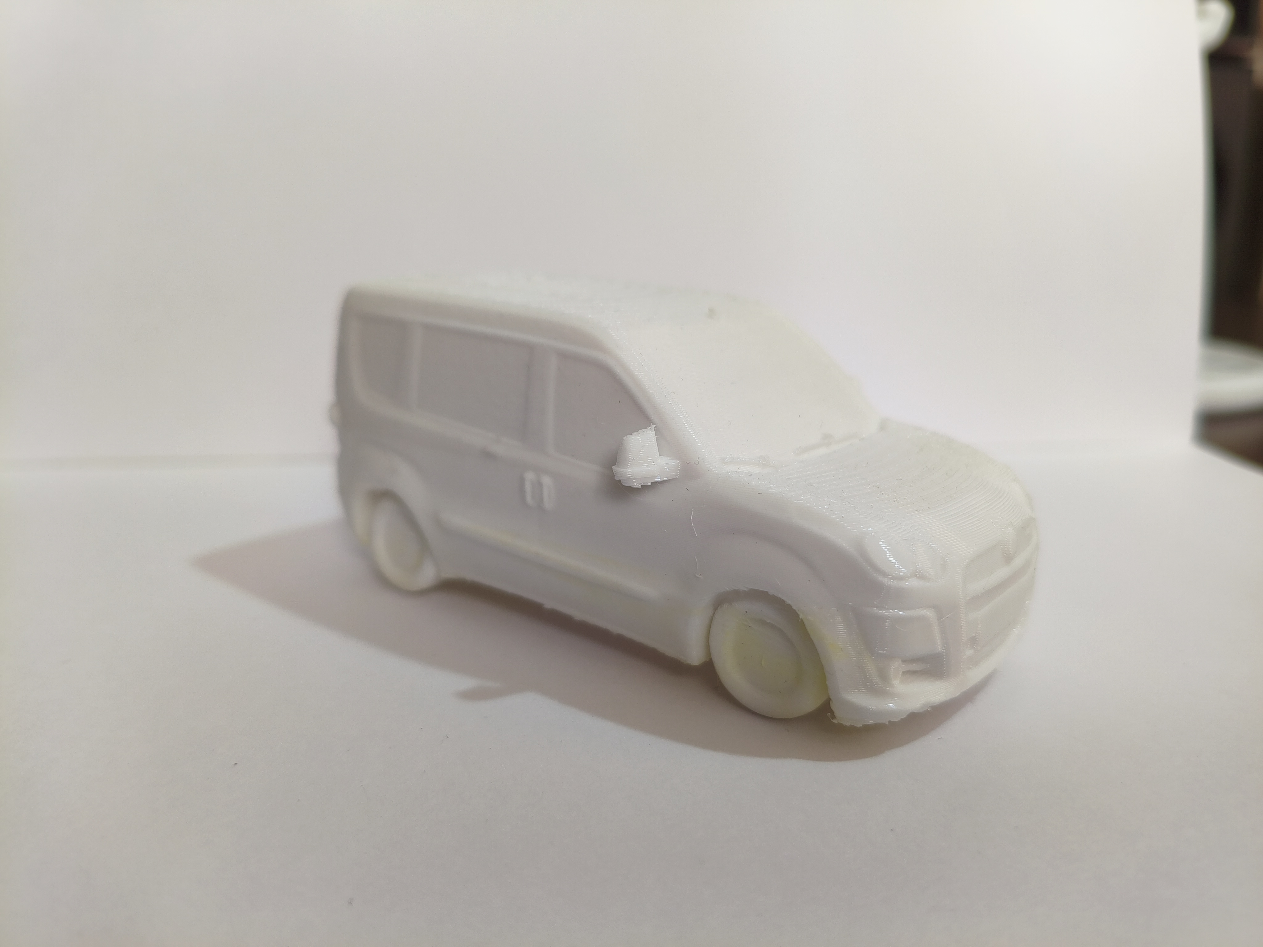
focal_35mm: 26
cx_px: 632
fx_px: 949
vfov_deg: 53.1
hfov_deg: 67.3
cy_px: 474
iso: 125
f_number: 1.5
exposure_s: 1/50
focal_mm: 4.94
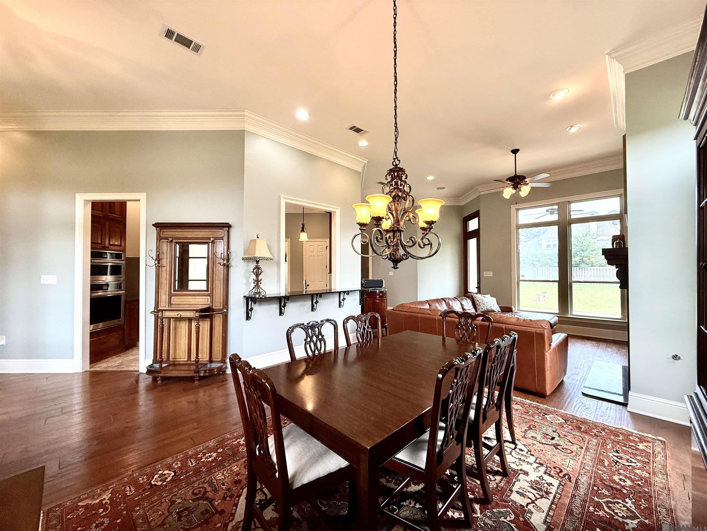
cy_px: 266
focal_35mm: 14
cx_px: 354
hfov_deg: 102.1
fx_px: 286
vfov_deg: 85.7
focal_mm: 2.22
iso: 320
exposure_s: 1/120
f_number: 2.2
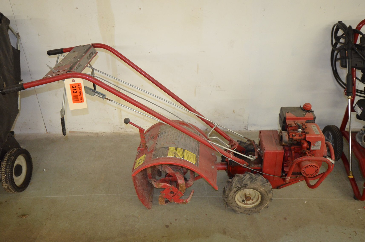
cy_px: 121
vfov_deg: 43.4
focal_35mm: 30
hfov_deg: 62.0
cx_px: 182
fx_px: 304
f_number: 4.5
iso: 2000
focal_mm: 20
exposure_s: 1/60
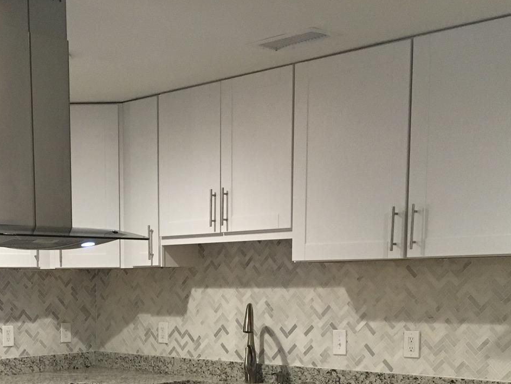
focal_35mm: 63
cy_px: 411
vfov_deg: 22.2
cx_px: 133
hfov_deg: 30.2
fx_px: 930
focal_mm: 4.15
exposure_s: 1/30
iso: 125
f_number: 2.2
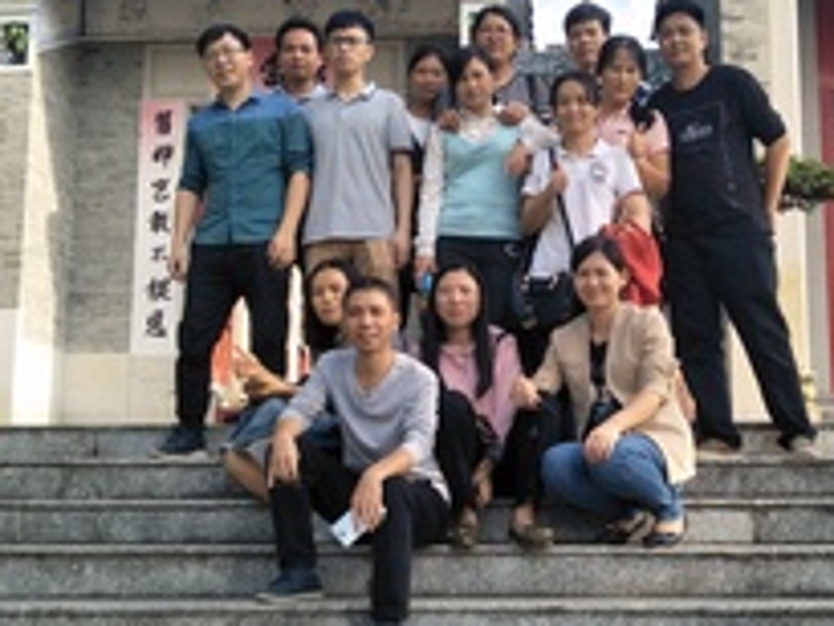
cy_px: 346
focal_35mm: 39
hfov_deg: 47.5
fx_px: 940
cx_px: 504
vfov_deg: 36.8
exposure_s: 1/480
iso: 57
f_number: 2.2
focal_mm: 3.46
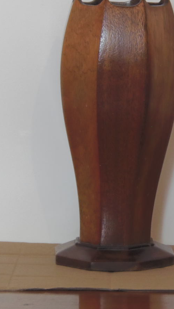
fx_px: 1746
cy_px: 150
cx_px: 123
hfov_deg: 5.7
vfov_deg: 10.1
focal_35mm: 213
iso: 200
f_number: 4.7
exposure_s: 1/10
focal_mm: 25.2
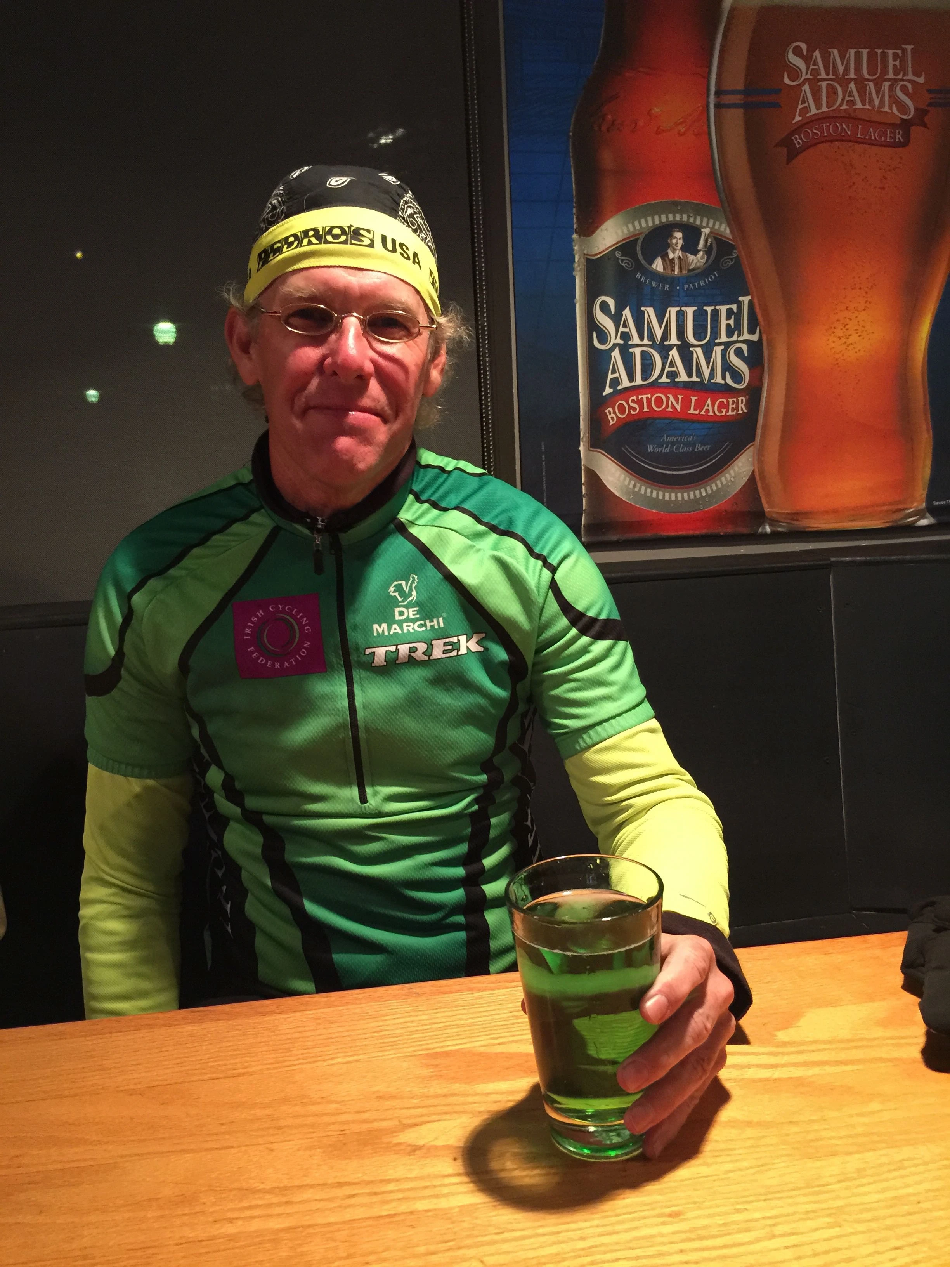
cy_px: 634
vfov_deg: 61.7
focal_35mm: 29
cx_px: 475
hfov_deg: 48.2
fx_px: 1061
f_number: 2.2
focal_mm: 4.15
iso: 125
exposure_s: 1/10
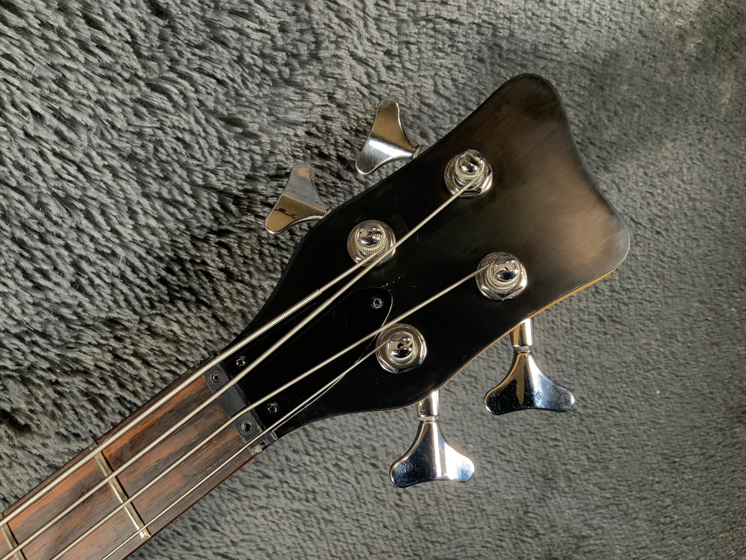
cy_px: 280
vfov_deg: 48.2
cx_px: 373
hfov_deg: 61.7
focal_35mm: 29
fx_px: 625
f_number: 1.8
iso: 64
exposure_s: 1/104
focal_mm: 3
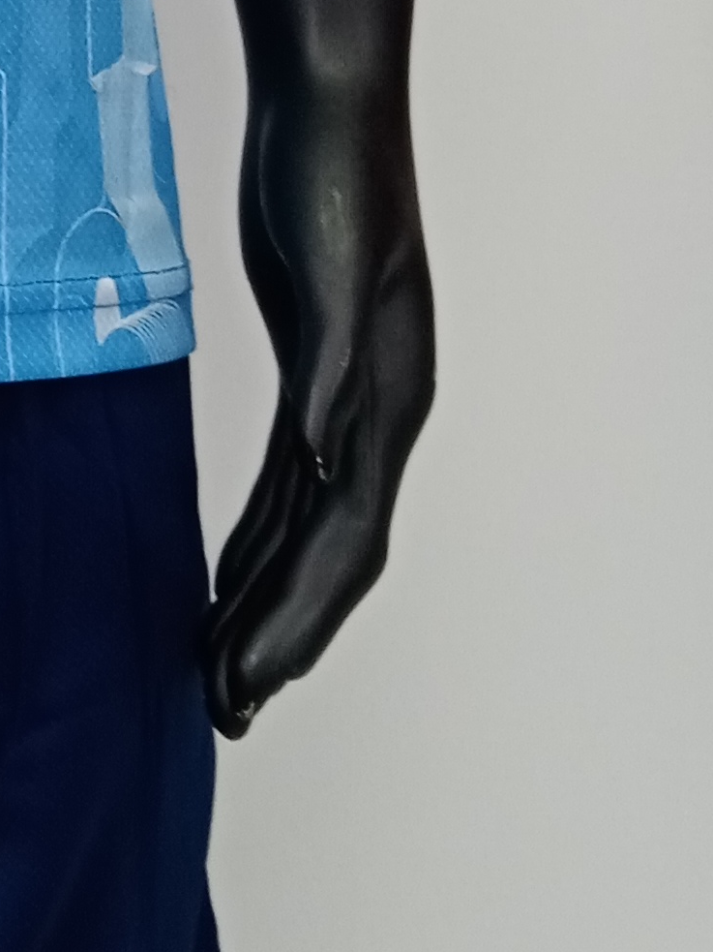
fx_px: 3022
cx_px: -585
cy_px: -324
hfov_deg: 12.3
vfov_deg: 16.8
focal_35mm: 110
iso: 105
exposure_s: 1/60
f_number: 1.8
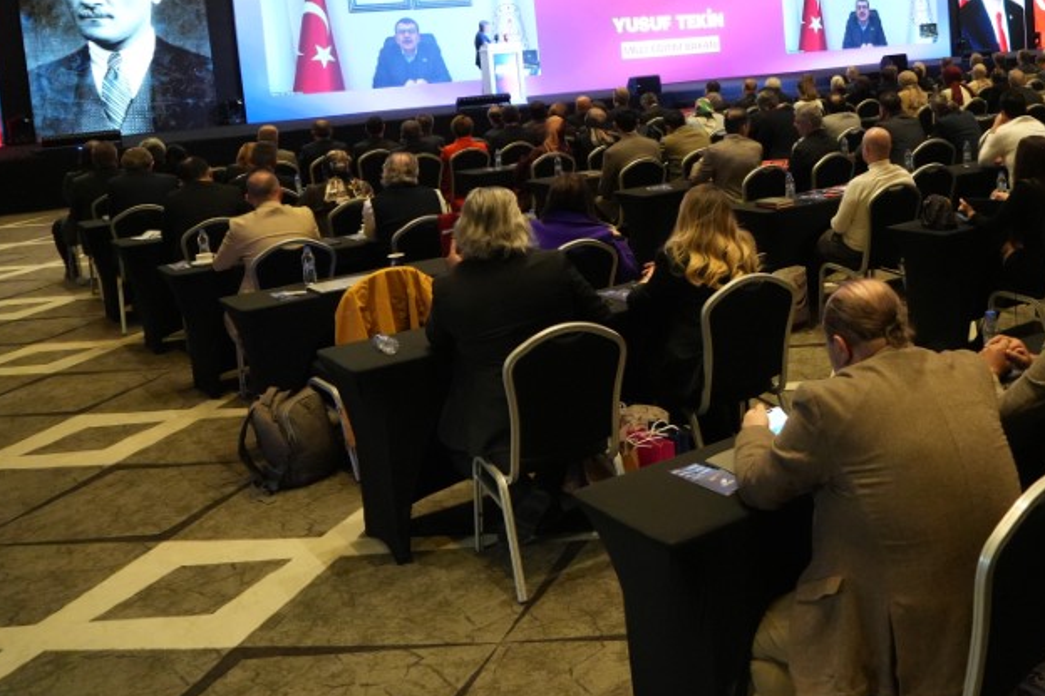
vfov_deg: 32.5
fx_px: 1161
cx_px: 852
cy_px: 141
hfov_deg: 45.7
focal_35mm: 40
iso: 8000
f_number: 4
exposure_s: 1/160
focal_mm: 24
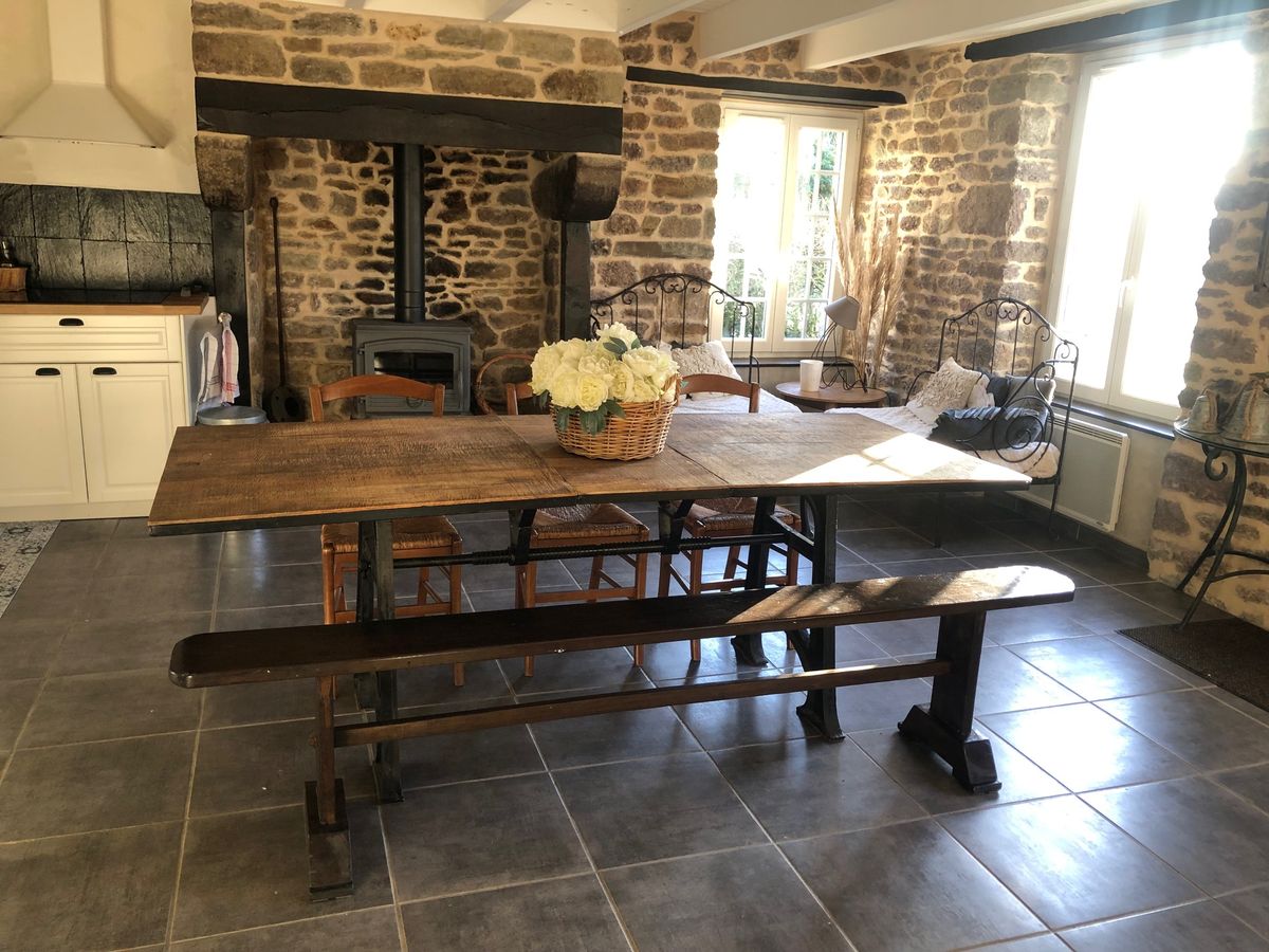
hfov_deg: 63.4
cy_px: 476
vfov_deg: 49.7
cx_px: 634
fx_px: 1026
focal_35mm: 28
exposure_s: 1/24
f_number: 1.8
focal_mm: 3.99
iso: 40
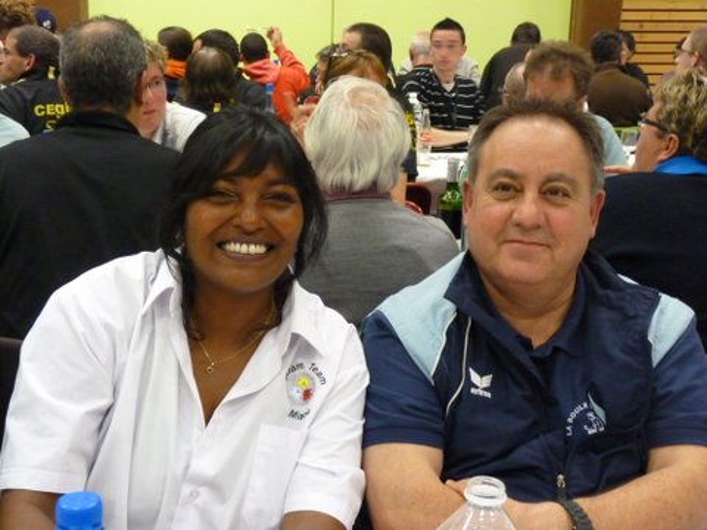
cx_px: 354
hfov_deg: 34.9
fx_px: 1123
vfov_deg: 26.6
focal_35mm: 55
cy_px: 265
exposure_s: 1/40
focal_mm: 9.8
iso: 800
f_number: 3.2
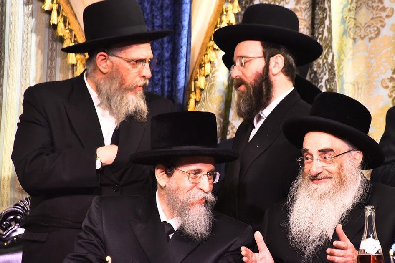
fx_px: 4870
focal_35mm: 444
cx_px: 291
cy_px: 165
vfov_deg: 3.1
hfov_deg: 4.6
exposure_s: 1/125
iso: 2000
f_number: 5.6
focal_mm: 300
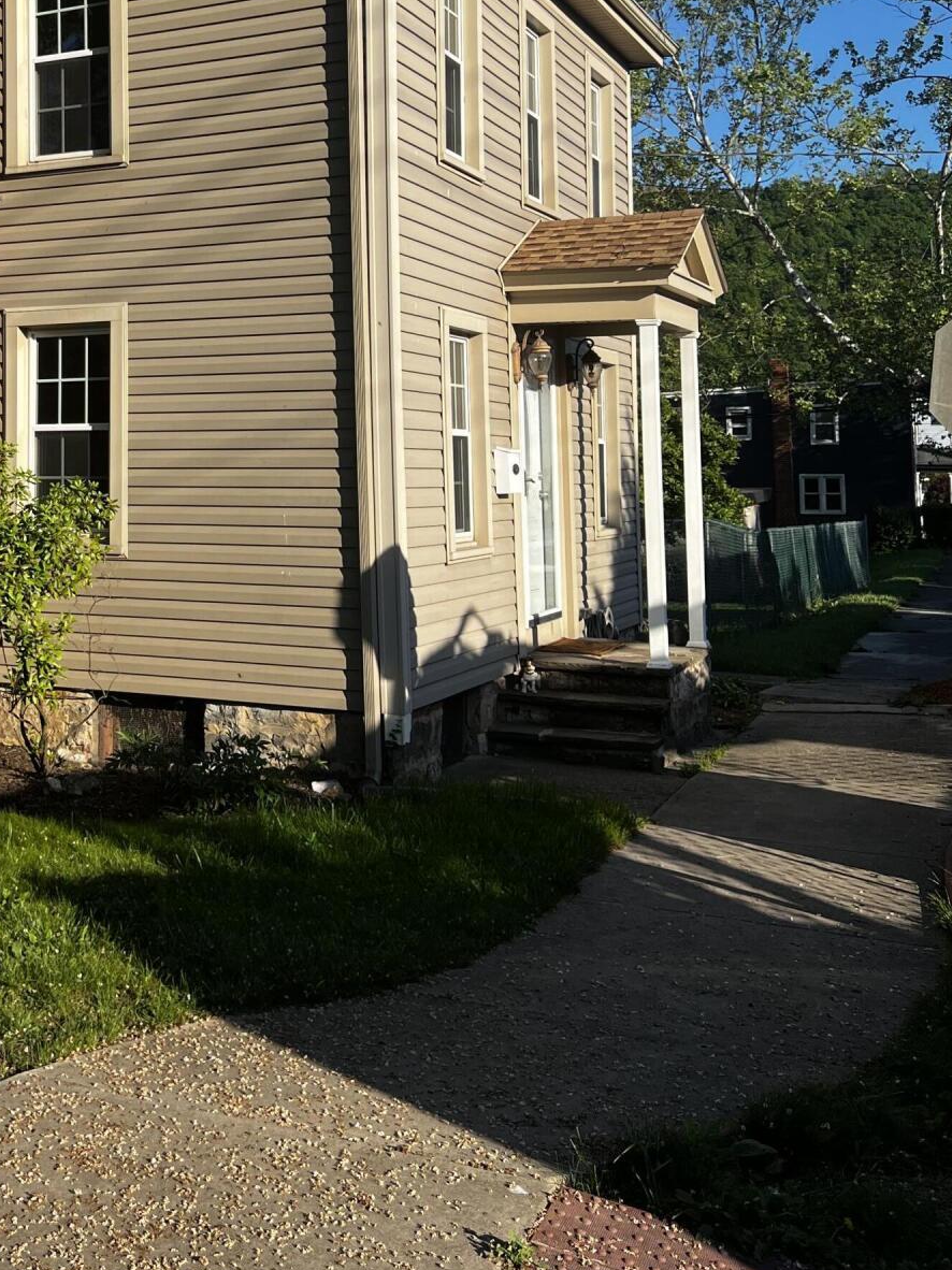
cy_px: 328
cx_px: 159
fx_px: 1614
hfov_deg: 31.8
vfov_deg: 41.8
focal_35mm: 44
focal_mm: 5.7
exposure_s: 1/2915
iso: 50
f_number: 1.5
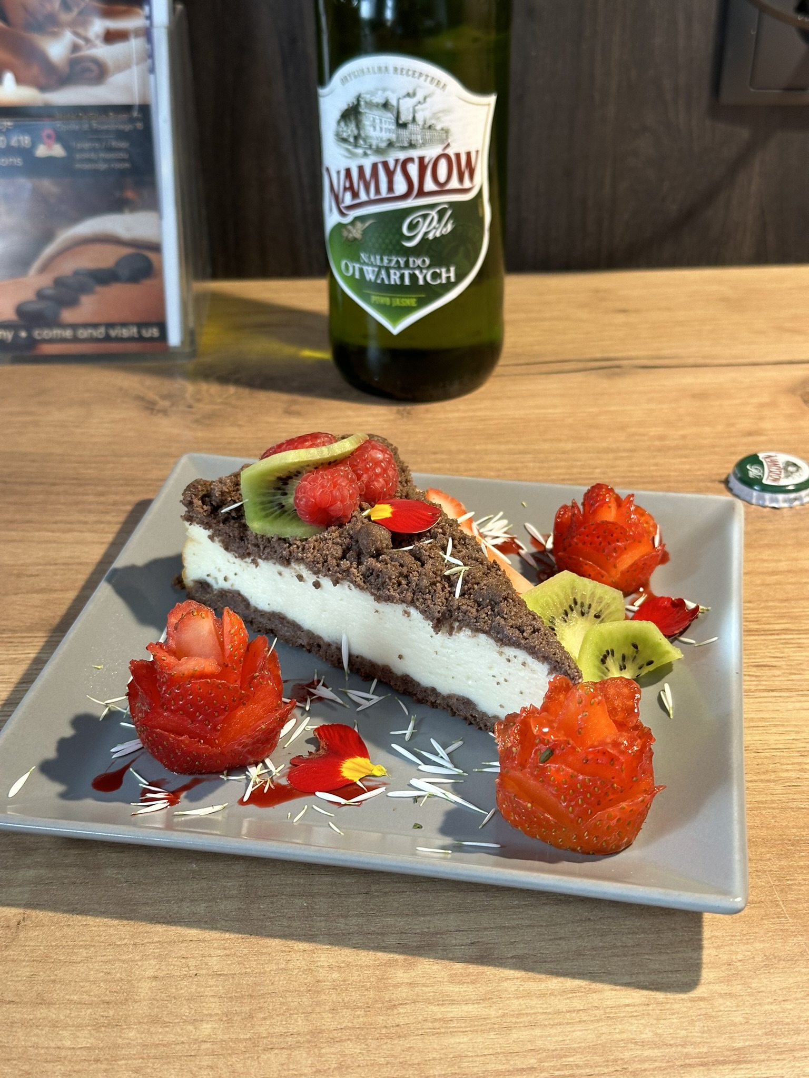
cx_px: 404
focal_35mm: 48
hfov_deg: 30.3
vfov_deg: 39.7
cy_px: 539
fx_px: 1496
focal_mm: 6.86
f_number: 1.78
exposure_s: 1/50
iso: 100
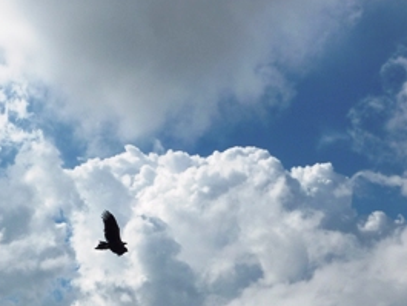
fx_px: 718
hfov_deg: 31.3
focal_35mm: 61
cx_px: 116
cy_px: 272
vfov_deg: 23.4
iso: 125
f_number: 5.6
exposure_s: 1/1000
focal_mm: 5
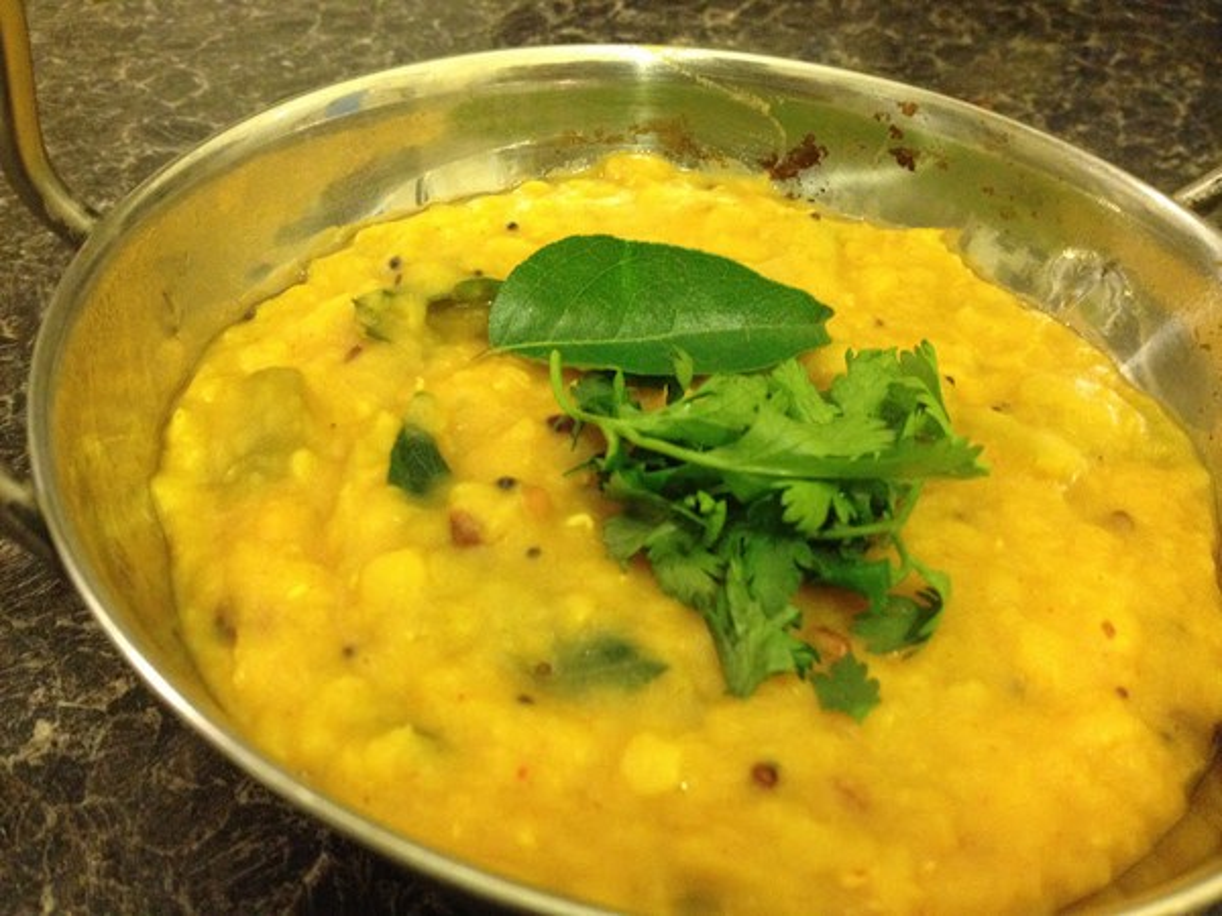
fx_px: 1236
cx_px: 611
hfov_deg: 52.6
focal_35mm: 35
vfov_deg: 40.7
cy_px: 458
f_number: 2.4
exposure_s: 1/20
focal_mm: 4.28
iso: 400
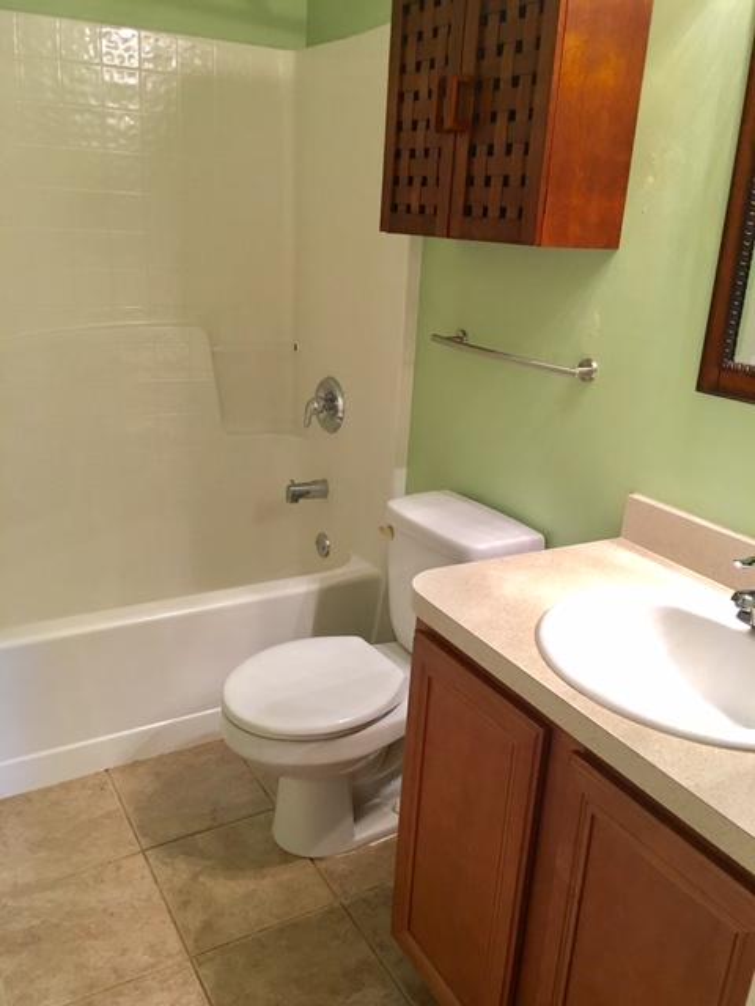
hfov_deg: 48.2
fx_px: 843
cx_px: 378
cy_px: 503
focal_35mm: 29
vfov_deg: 61.7
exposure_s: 1/15
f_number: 2.2
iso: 64
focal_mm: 4.15
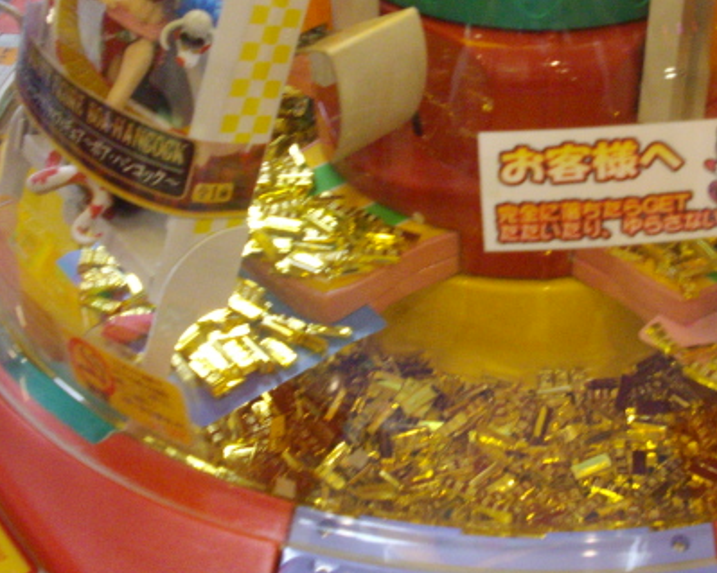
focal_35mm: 58
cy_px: 198
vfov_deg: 26.1
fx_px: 1230
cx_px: 519
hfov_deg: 32.0
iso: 400
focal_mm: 6.2
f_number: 2.8
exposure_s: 1/40
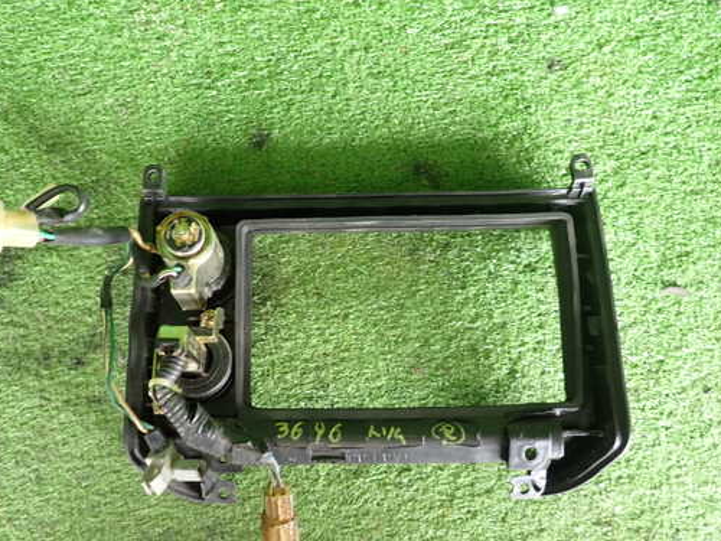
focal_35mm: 30
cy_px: 289
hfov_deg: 59.9
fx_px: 625
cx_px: 330
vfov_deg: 46.8
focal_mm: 4.5
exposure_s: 1/30
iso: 200
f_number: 2
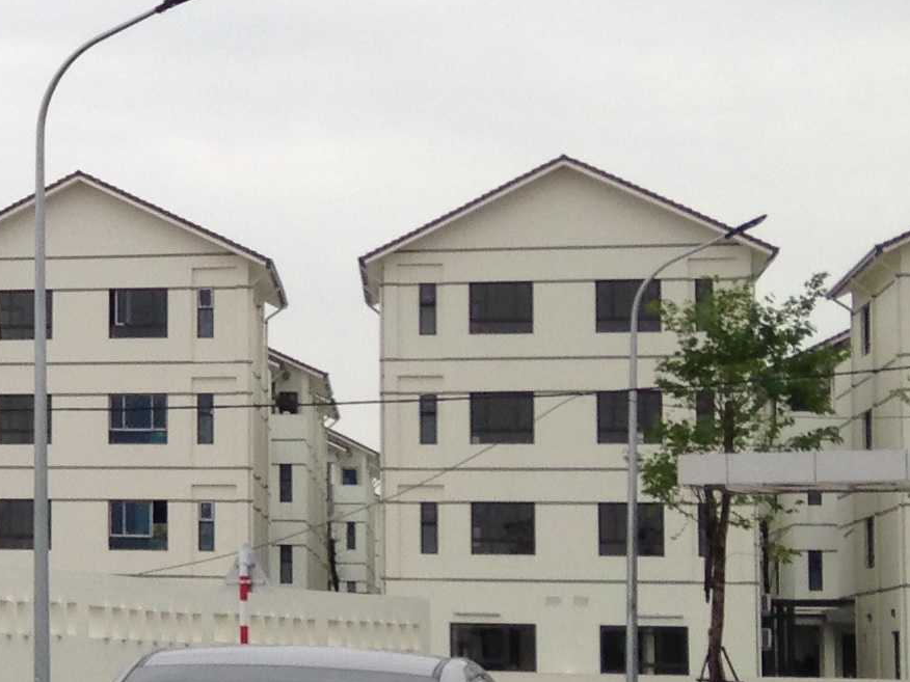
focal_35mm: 123
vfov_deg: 12.0
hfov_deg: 14.9
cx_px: -463
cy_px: 429
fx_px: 3233
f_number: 2.4
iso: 50
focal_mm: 4.12
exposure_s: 1/259
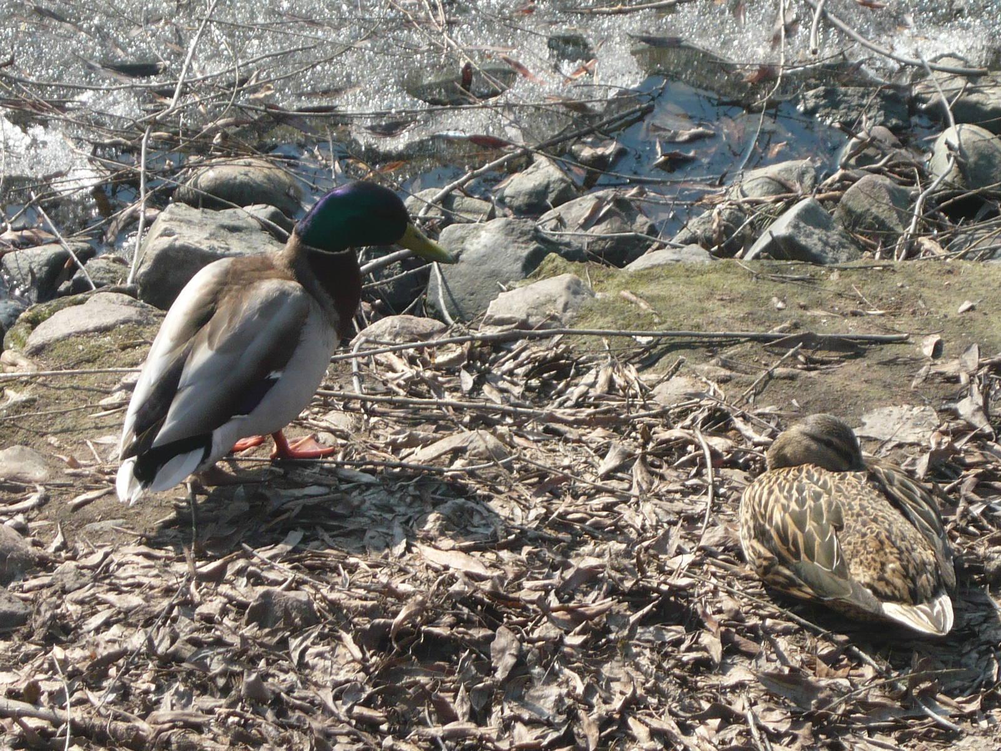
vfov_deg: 9.3
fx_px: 4627
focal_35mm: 160
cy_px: 376
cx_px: 500
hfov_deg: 12.3
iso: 100
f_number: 5.1
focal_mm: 16.5
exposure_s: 1/160
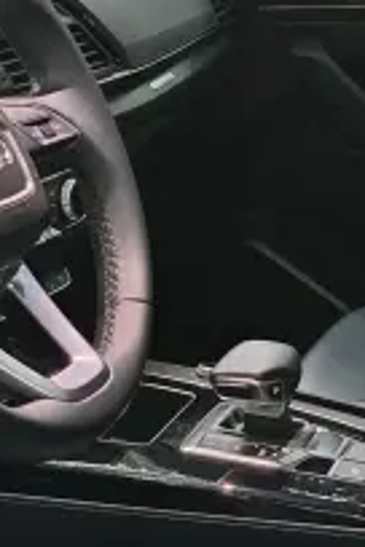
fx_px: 1718
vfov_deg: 18.0
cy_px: 160
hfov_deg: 12.0
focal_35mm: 113
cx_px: 341
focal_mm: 4.84
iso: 1600
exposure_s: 1/25
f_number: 1.8
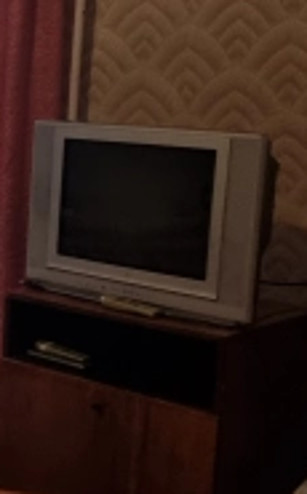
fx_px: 1156
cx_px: -403
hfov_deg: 12.3
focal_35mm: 86
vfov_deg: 24.1
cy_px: 238
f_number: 1.8
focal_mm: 6.7
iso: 200
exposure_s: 1/60
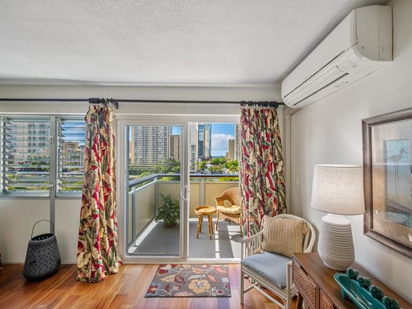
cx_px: 214
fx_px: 179
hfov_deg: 98.1
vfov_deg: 81.7
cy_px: 161
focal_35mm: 15
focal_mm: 7
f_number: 4
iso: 1600
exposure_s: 1/8000
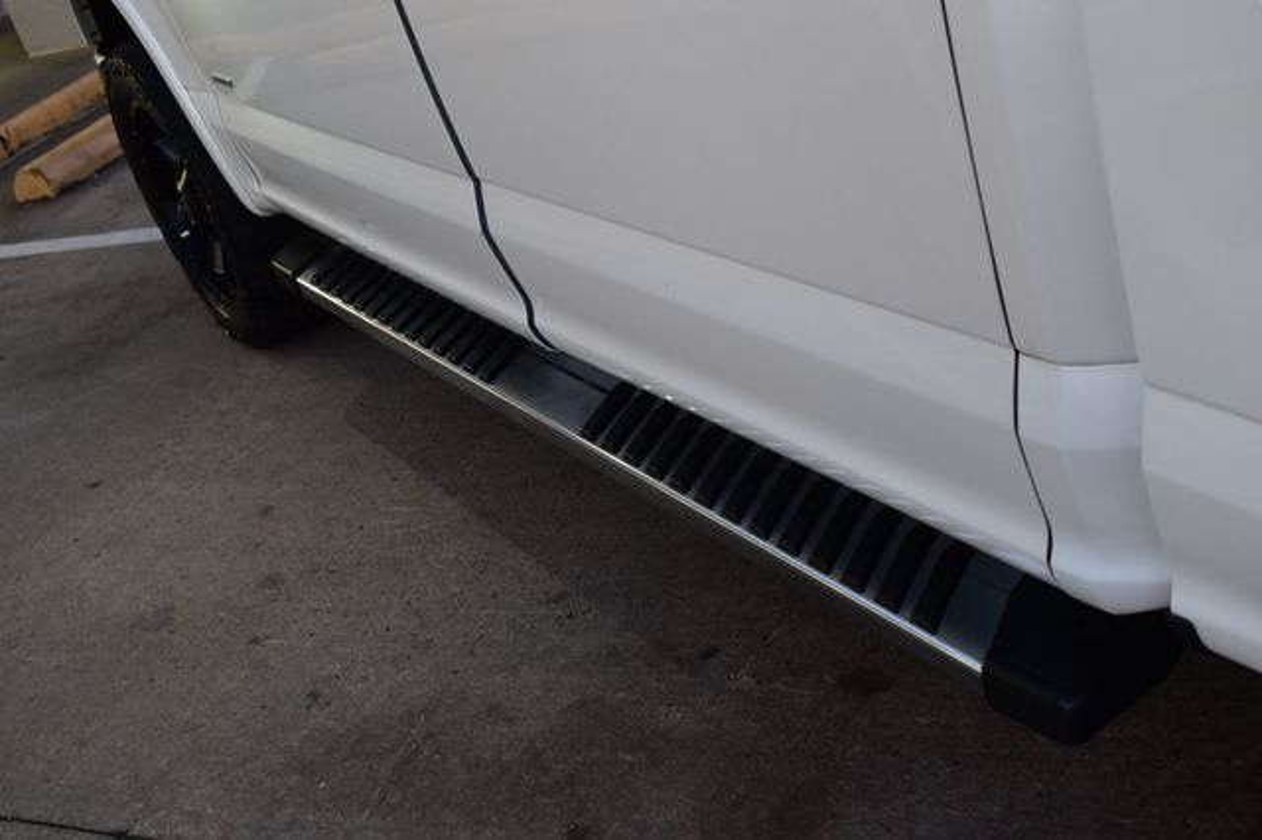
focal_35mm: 44
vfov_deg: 30.8
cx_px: 631
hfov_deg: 45.0
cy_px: 420
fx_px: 1524
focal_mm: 29
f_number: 6.3
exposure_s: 1/15
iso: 640
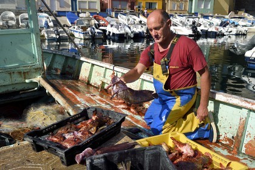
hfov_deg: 58.7
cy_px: 85
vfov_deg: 41.1
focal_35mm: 32
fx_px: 227
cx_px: 128
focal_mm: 32
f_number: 13
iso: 200
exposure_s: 1/250
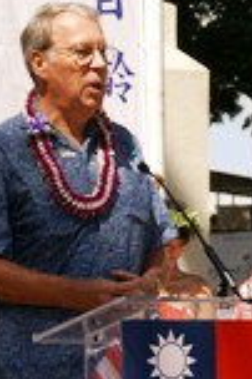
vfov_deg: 6.2
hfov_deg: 4.1
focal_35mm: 332
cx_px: 105
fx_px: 3499
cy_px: 213
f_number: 8
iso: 100
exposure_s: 1/320
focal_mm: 75
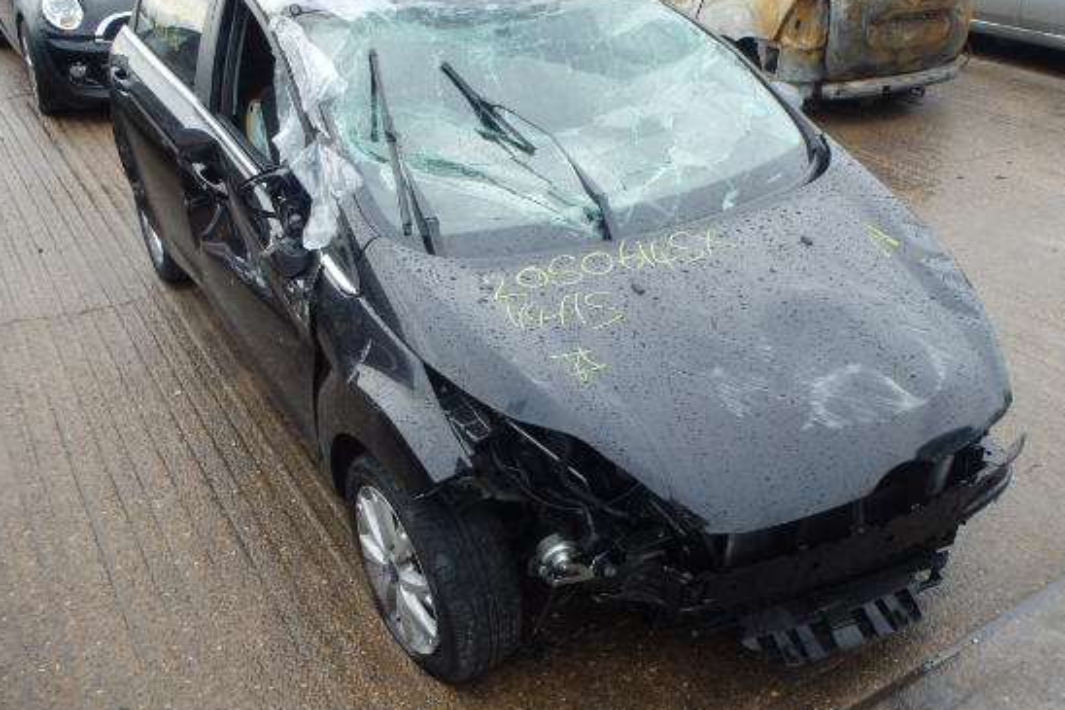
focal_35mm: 34
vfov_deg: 38.8
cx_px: 550
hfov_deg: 55.8
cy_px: 333
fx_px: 1005
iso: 200
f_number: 3.9
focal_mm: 5
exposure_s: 1/250
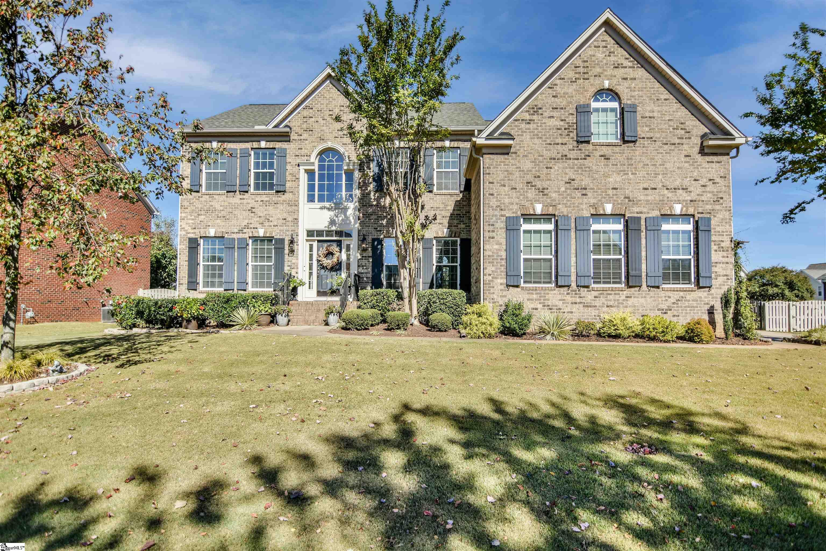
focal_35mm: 16
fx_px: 379
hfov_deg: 95.0
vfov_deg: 72.1
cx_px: 413
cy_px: 276
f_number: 2.8
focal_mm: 11
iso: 100
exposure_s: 1/1250
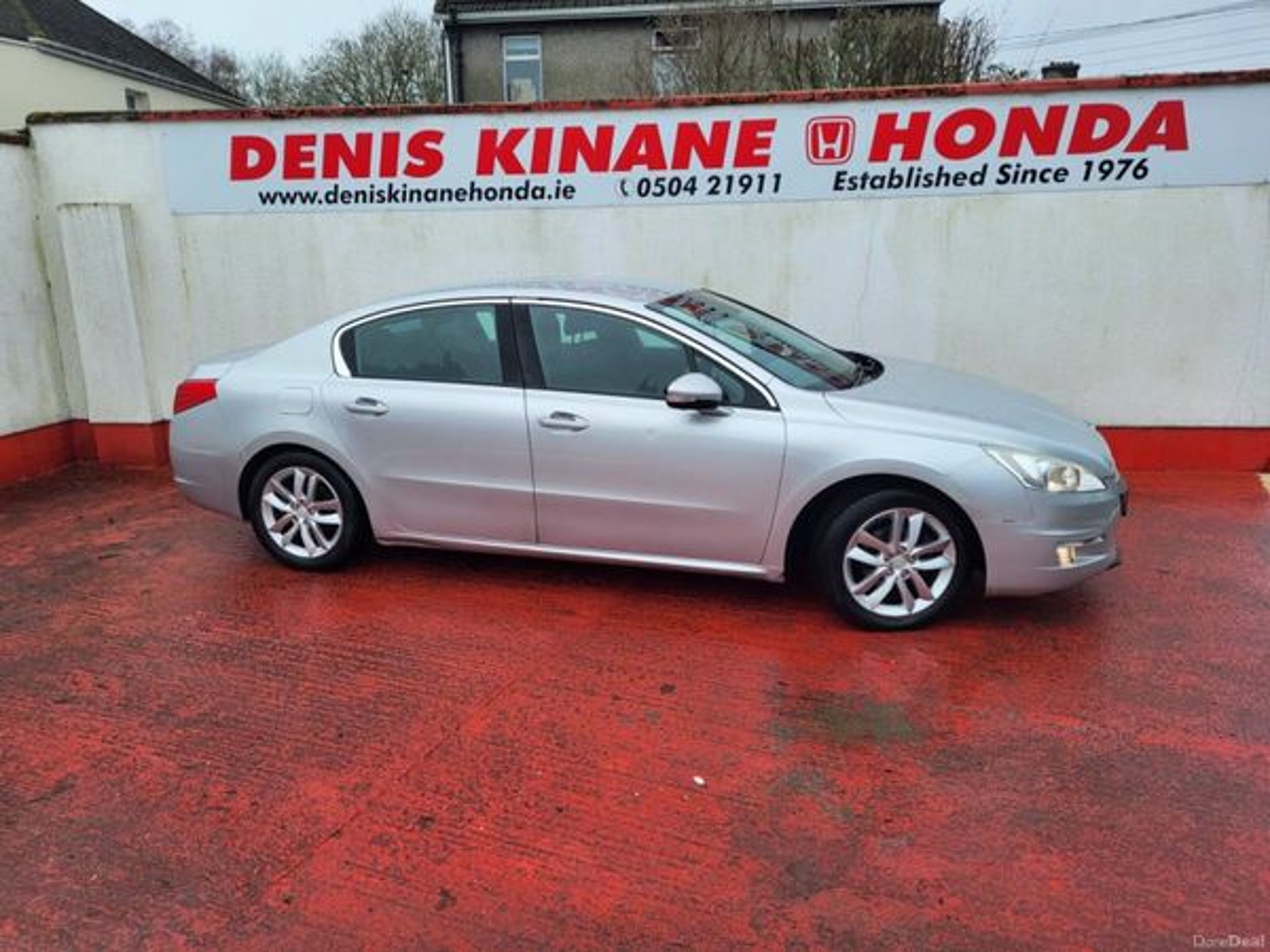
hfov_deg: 67.3
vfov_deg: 53.1
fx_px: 954
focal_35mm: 26
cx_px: 635
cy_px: 476
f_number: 1.8
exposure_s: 1/845
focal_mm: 5.4
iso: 40
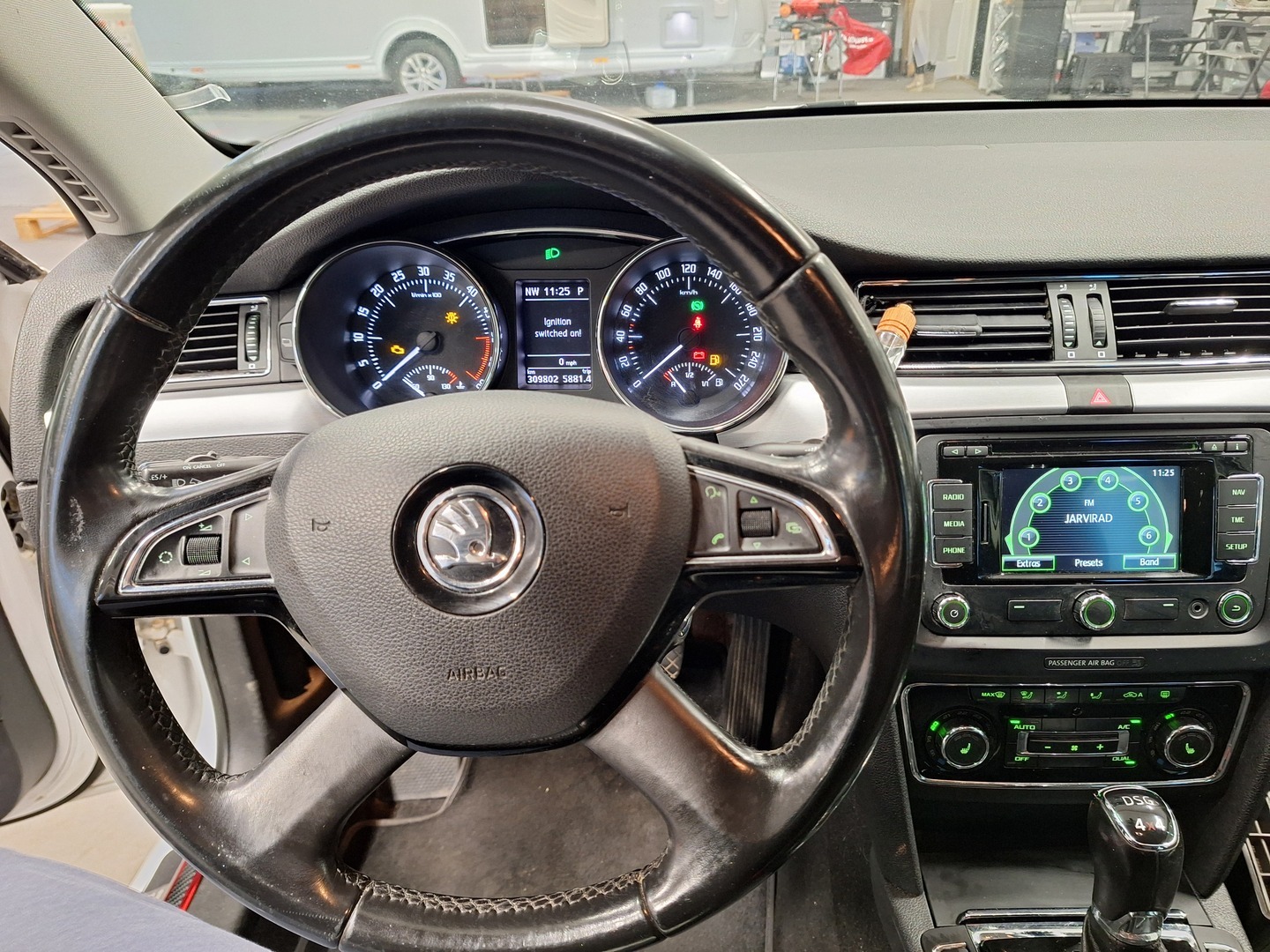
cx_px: 635
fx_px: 844
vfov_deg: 58.9
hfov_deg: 73.9
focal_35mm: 23
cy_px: 476
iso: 320
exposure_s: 1/25
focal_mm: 5.54
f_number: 1.8
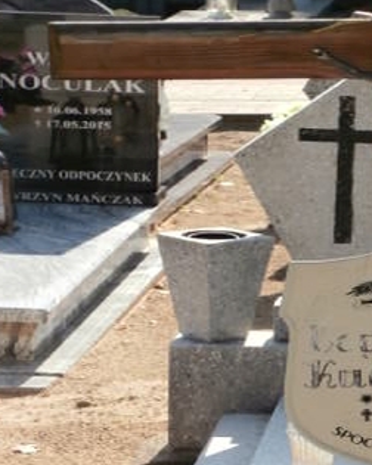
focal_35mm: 135
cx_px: 428
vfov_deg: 14.3
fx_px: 1858
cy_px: 285
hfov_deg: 11.2
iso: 100
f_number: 4.7
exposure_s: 1/320
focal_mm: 12.1
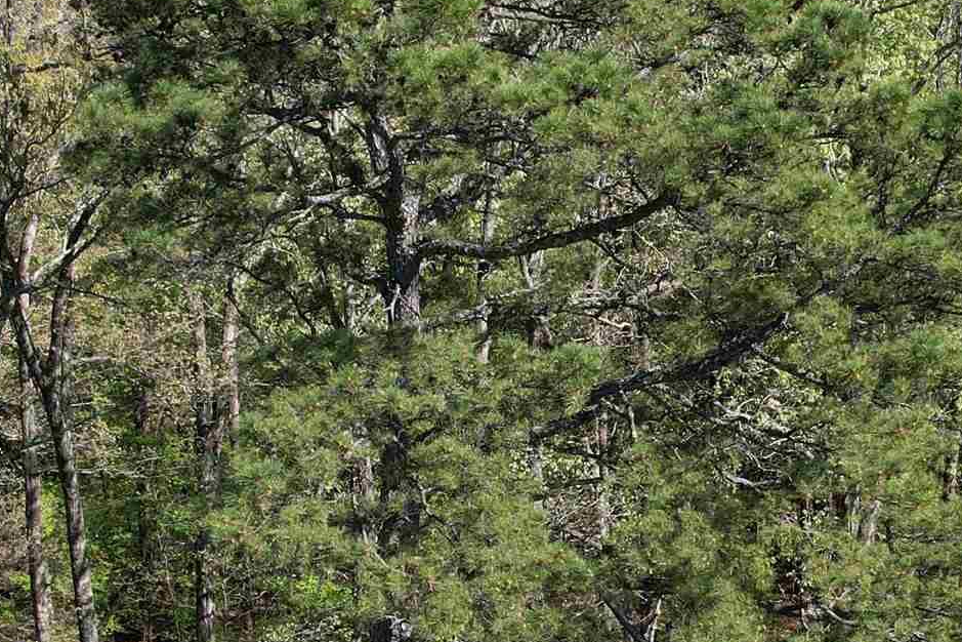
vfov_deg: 18.6
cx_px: 649
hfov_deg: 27.9
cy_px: 575
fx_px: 1924
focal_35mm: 72
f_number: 2.8
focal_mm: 8.38
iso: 100
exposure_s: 1/1250
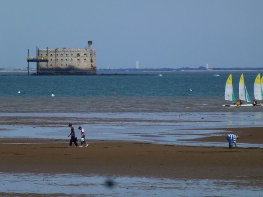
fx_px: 3130
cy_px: 98
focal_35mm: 412
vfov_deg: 3.6
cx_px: 132
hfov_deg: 4.8
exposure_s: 1/1000
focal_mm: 67
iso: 100
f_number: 5.9
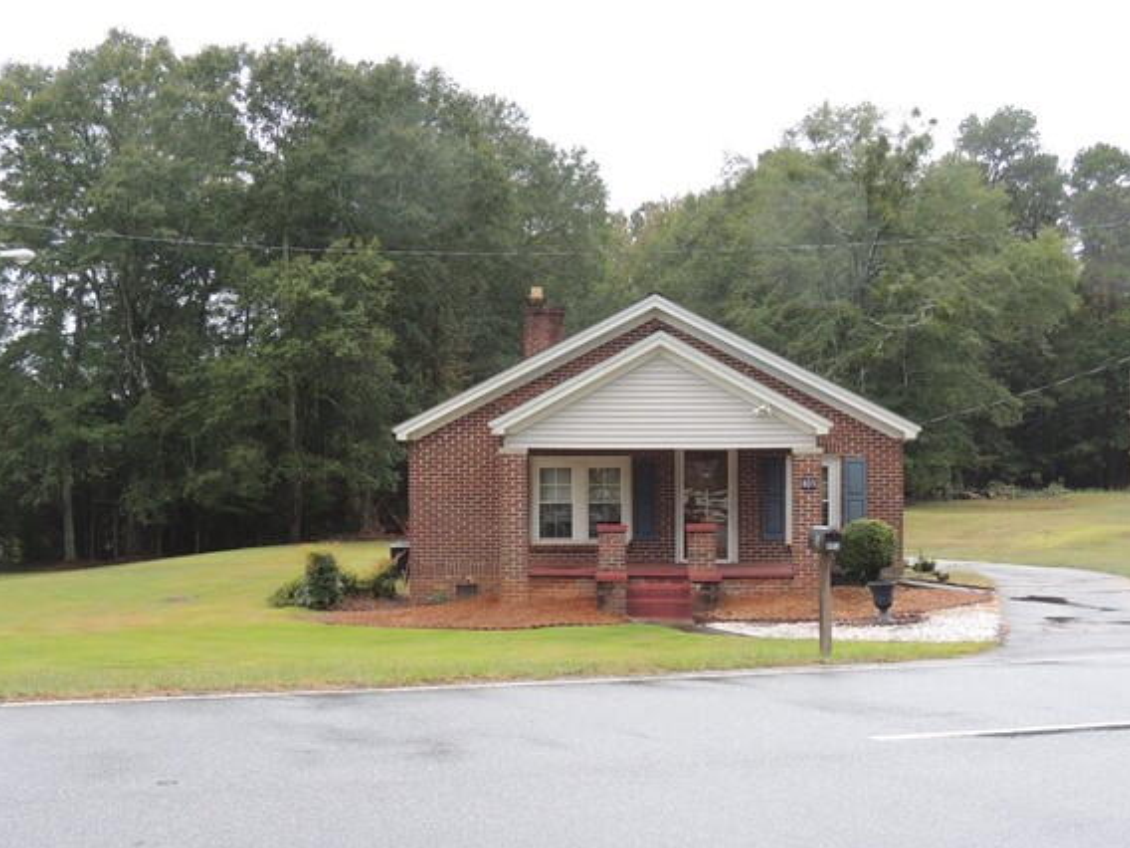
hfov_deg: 36.2
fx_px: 1730
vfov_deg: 27.5
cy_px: 420
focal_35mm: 53
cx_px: 533
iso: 100
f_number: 3.5
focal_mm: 8.3
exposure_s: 1/125
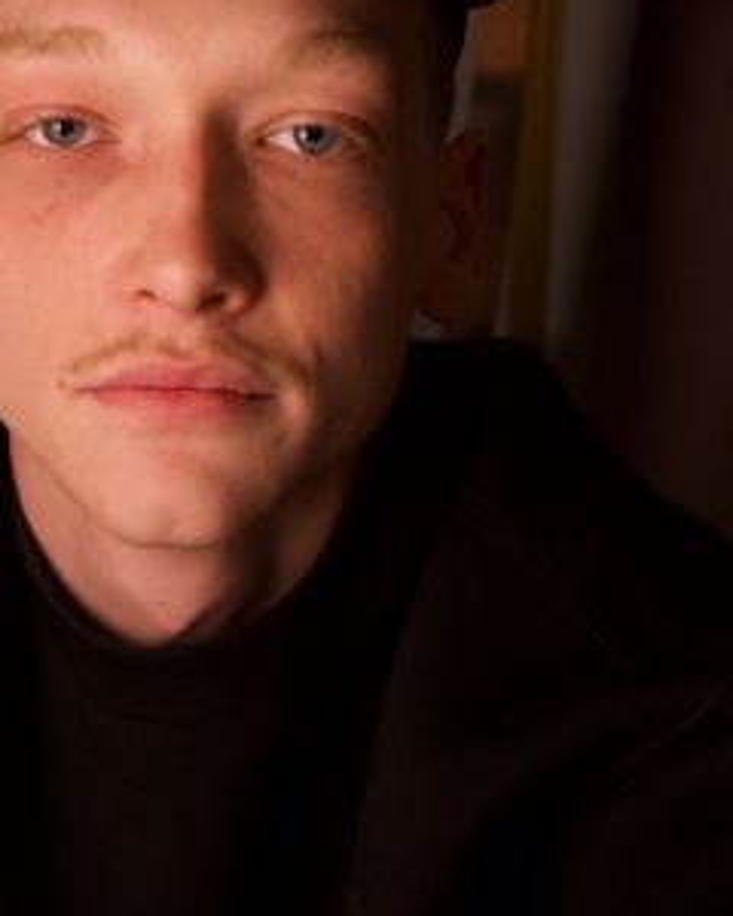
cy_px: 215
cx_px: 150
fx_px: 2061
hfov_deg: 20.0
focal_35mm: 76
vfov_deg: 24.7
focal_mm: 24
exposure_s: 1/50
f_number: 4.5
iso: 2000
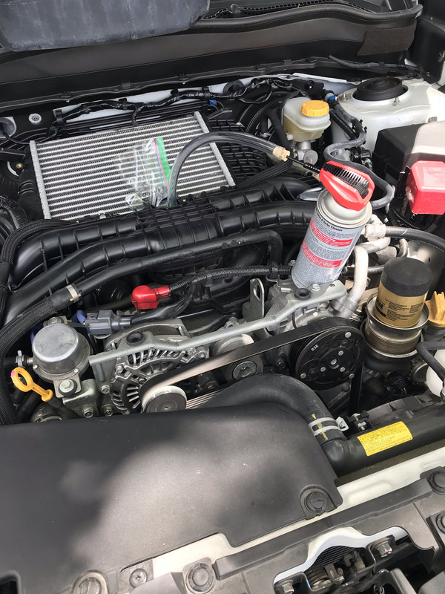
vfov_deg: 63.4
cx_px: 222
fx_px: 480
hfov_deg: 49.7
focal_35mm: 28
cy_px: 297
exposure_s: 1/162
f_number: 1.8
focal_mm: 3.99
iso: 20
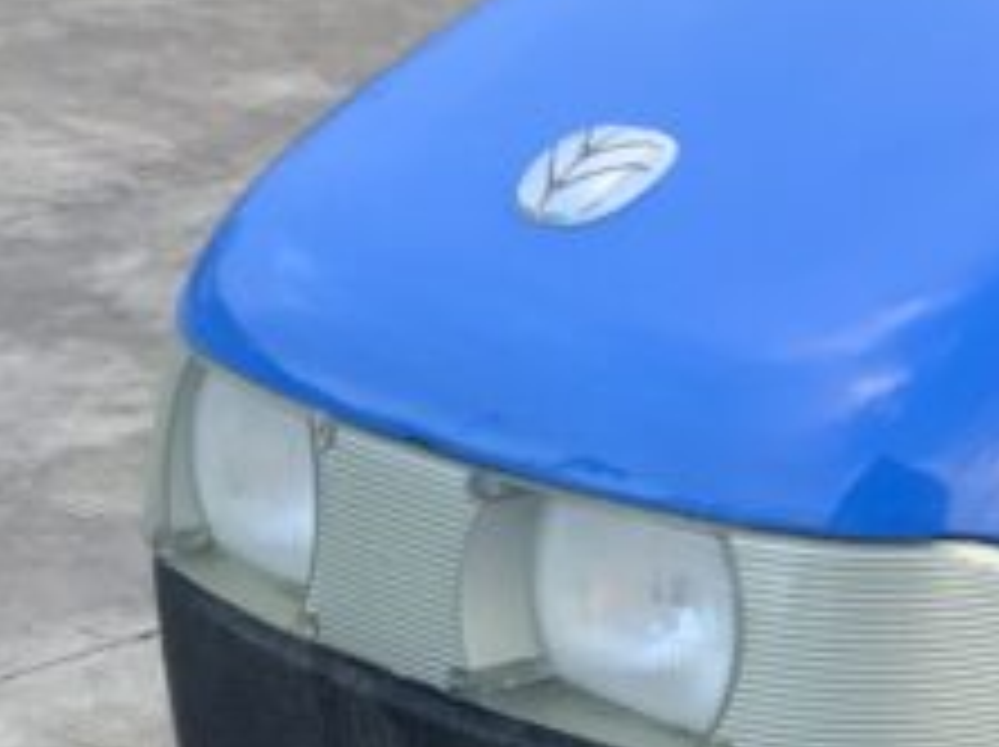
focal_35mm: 134
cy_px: 536
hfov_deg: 14.1
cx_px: 1364
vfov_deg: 11.0
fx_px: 3863
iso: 50
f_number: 1.8
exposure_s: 1/122
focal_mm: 3
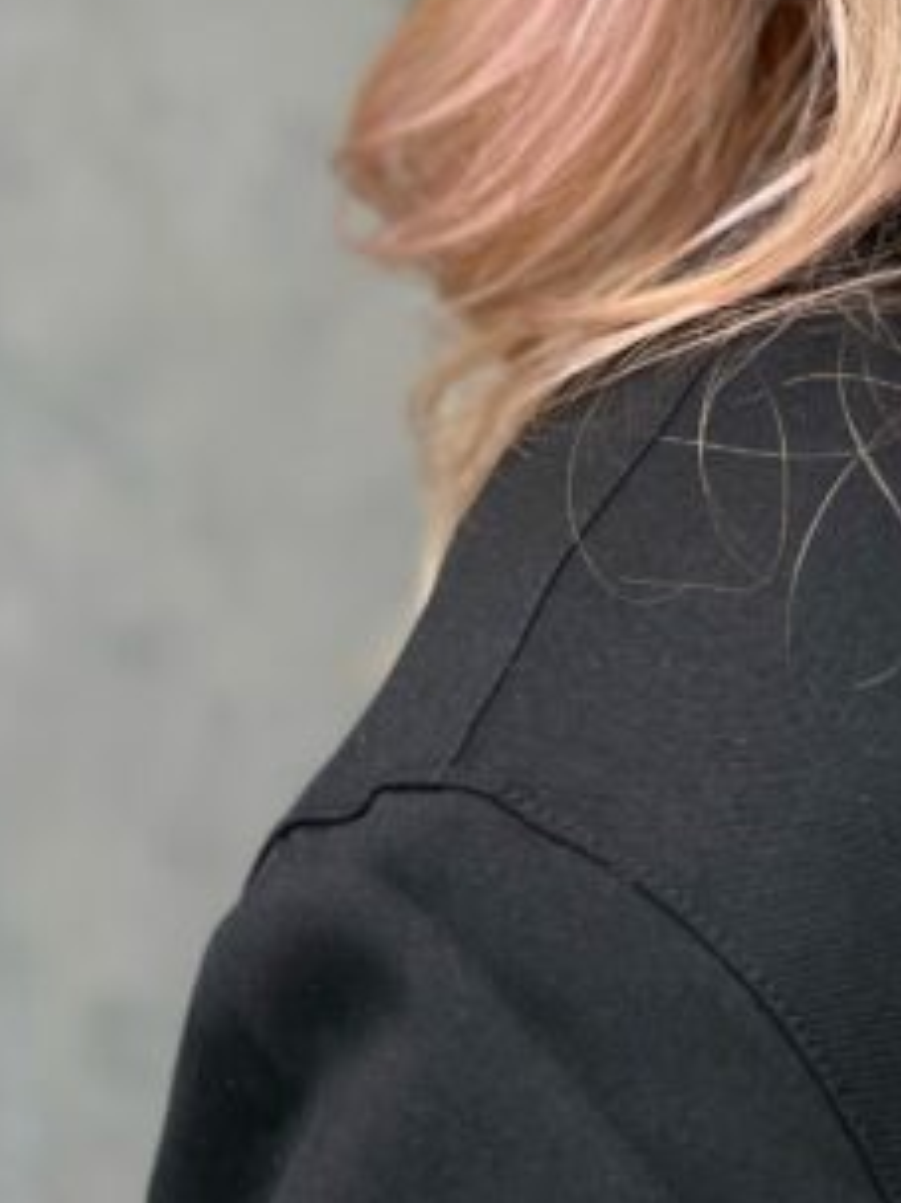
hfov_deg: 15.6
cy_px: -699
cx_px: 1286
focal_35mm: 88
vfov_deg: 19.0
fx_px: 3056
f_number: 1.5
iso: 50
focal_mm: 5.7
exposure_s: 1/650
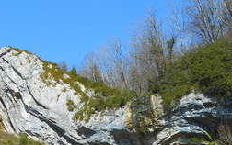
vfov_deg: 20.1
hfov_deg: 30.9
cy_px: 141
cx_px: 22
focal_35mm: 63
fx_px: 399
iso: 80
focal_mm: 4.5
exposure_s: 1/500
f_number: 3.7
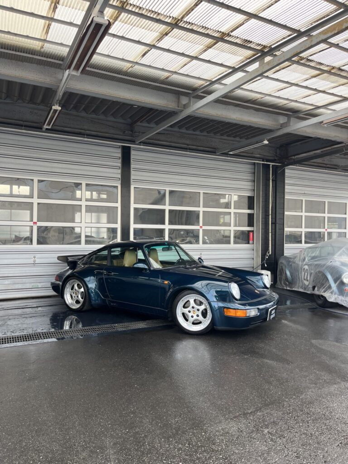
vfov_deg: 67.3
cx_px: 174
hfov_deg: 53.1
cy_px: 232
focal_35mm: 26
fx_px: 349
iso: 80
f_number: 1.6
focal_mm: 5.1
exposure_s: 1/122
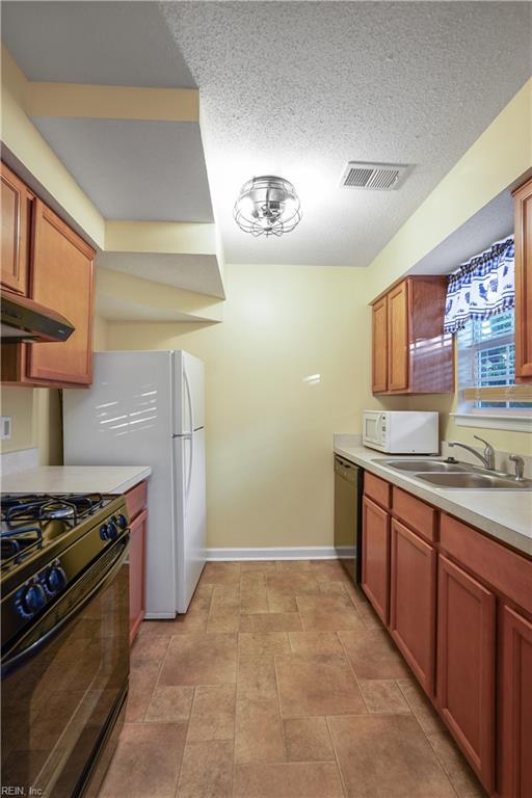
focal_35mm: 16
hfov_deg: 73.7
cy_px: 399
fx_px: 355
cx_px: 266
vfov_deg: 96.7
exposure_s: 1/1.67
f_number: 4
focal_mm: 16
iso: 100
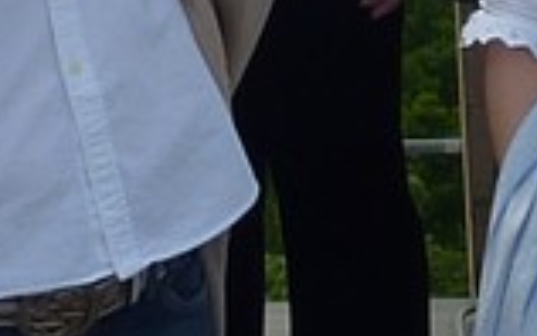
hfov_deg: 8.1
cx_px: 139
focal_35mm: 258
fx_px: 3779
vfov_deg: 4.9
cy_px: -577
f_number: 4
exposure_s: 1/500
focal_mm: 4.4
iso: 80
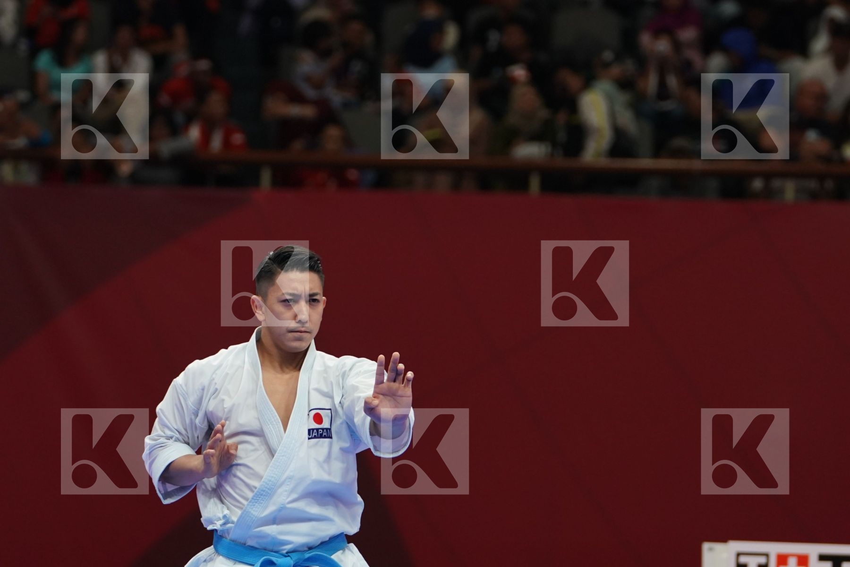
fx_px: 6398
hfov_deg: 7.6
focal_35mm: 271
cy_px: 284
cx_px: 425
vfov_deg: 5.1
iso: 1250
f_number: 4
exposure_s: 1/500
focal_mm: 181
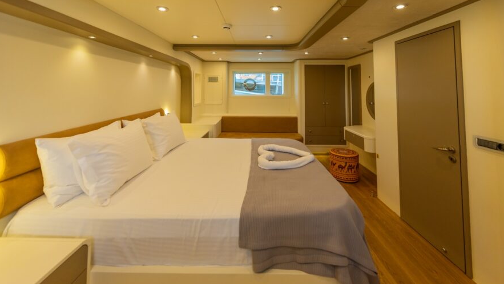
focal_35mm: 16
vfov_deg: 67.1
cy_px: 142
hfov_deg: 99.4
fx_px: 214
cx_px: 254
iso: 1000
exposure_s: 1/800
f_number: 2.8
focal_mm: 15
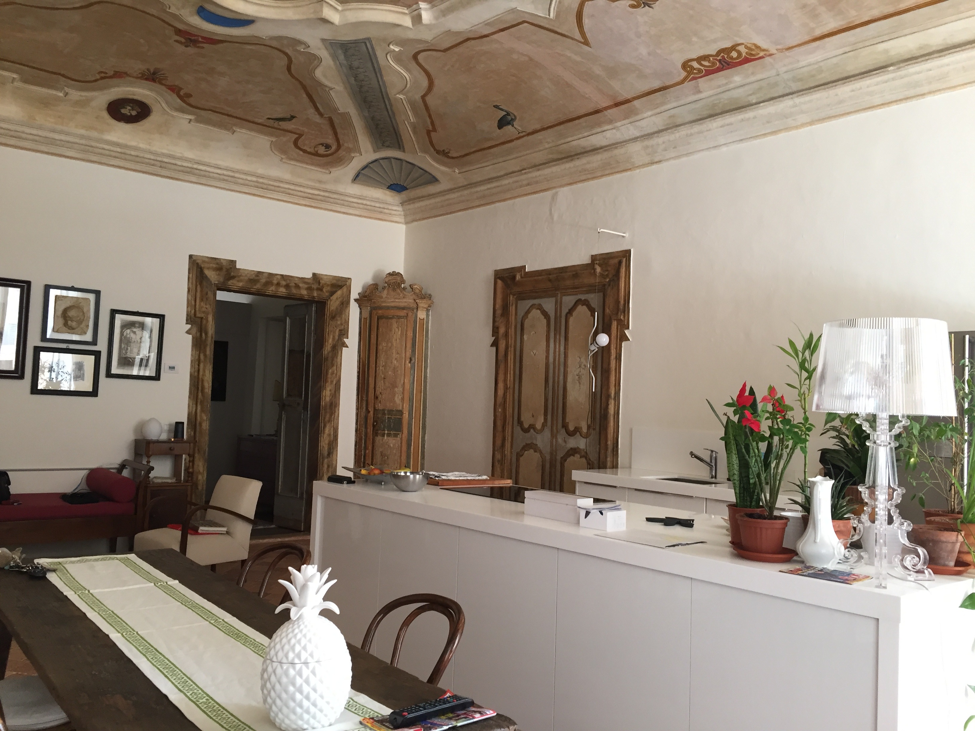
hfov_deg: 61.7
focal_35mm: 29
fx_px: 817
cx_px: 488
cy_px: 366
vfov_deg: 48.2
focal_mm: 4.15
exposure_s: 1/33
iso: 100
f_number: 2.2
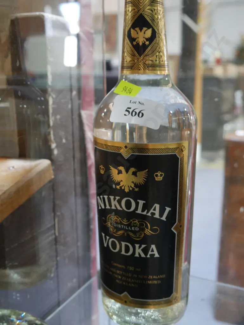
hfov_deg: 36.0
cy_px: 162
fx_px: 376
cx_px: 122
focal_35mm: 40
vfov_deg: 46.8
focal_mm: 20
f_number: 4.5
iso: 1600
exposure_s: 1/60
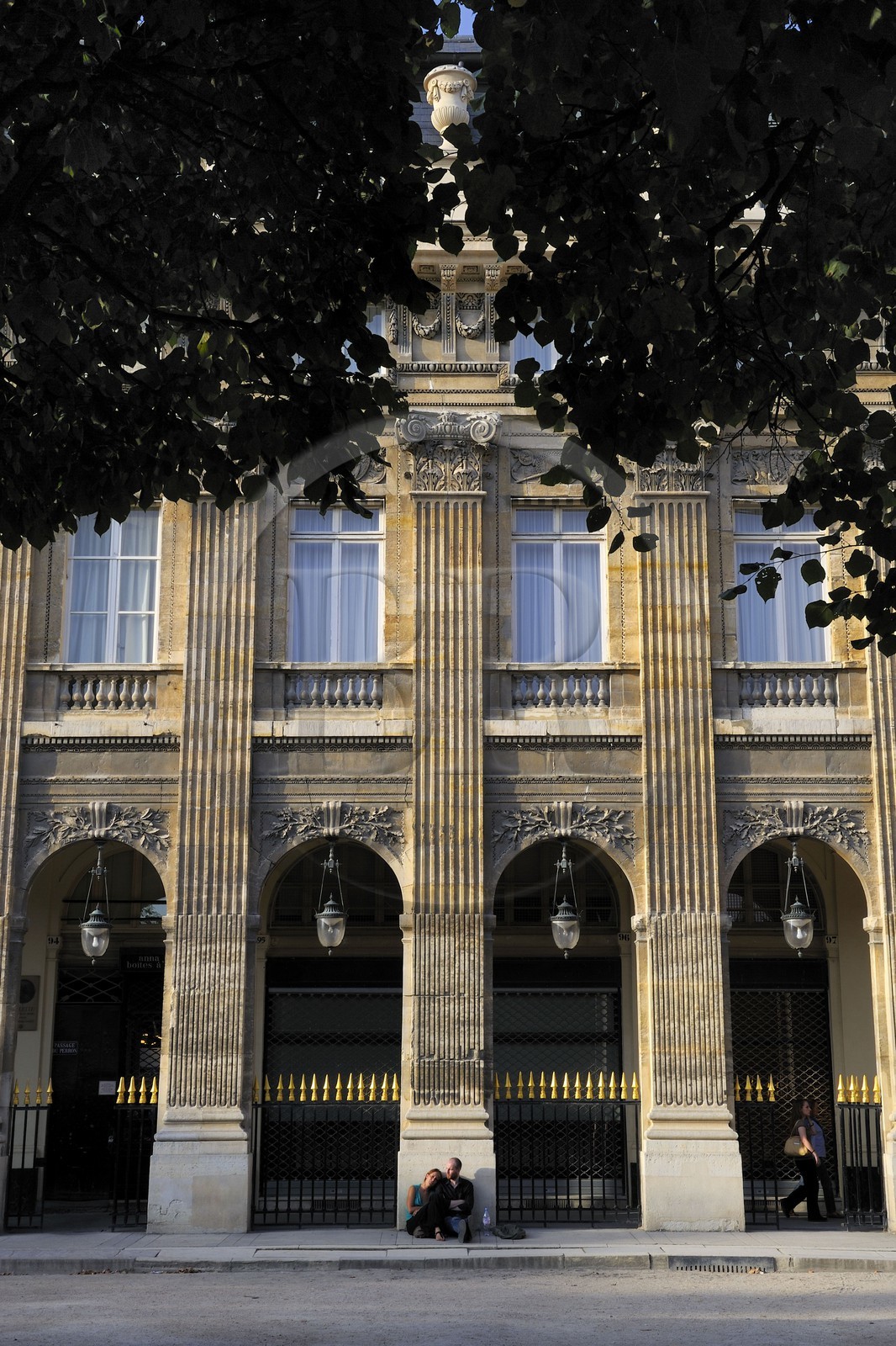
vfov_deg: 44.5
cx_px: 448
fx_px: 1643
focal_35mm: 44
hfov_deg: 30.5
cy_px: 673
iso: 200
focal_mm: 44
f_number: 11
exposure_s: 1/160
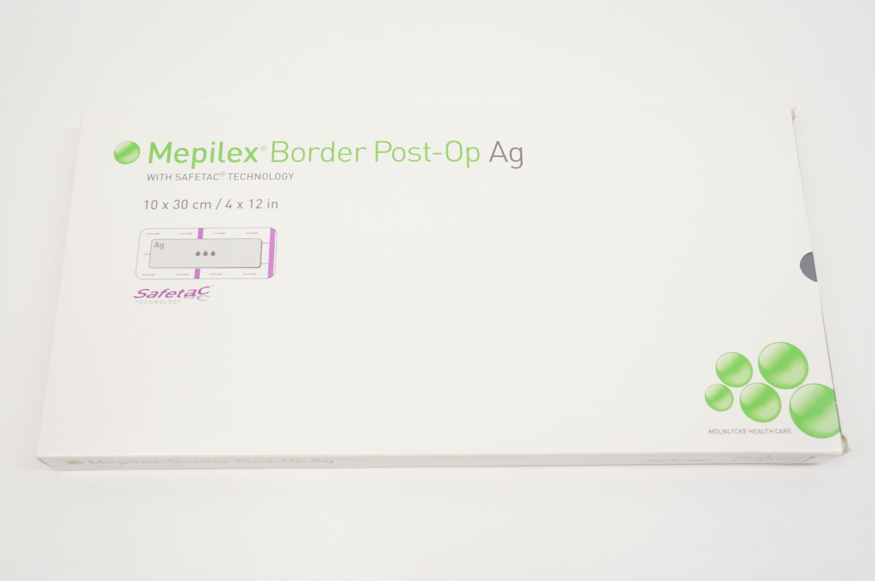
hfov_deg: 51.3
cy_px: 290
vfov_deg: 35.4
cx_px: 438
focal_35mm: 38
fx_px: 910
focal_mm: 25
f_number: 8
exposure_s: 1/80
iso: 800
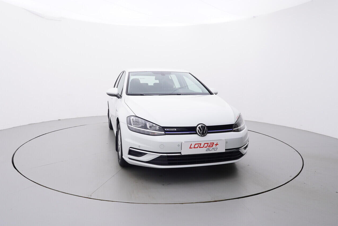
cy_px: 118
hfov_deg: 70.0
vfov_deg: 50.4
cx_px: 148
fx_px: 240
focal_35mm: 26
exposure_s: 1/80
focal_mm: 15
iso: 200
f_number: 5
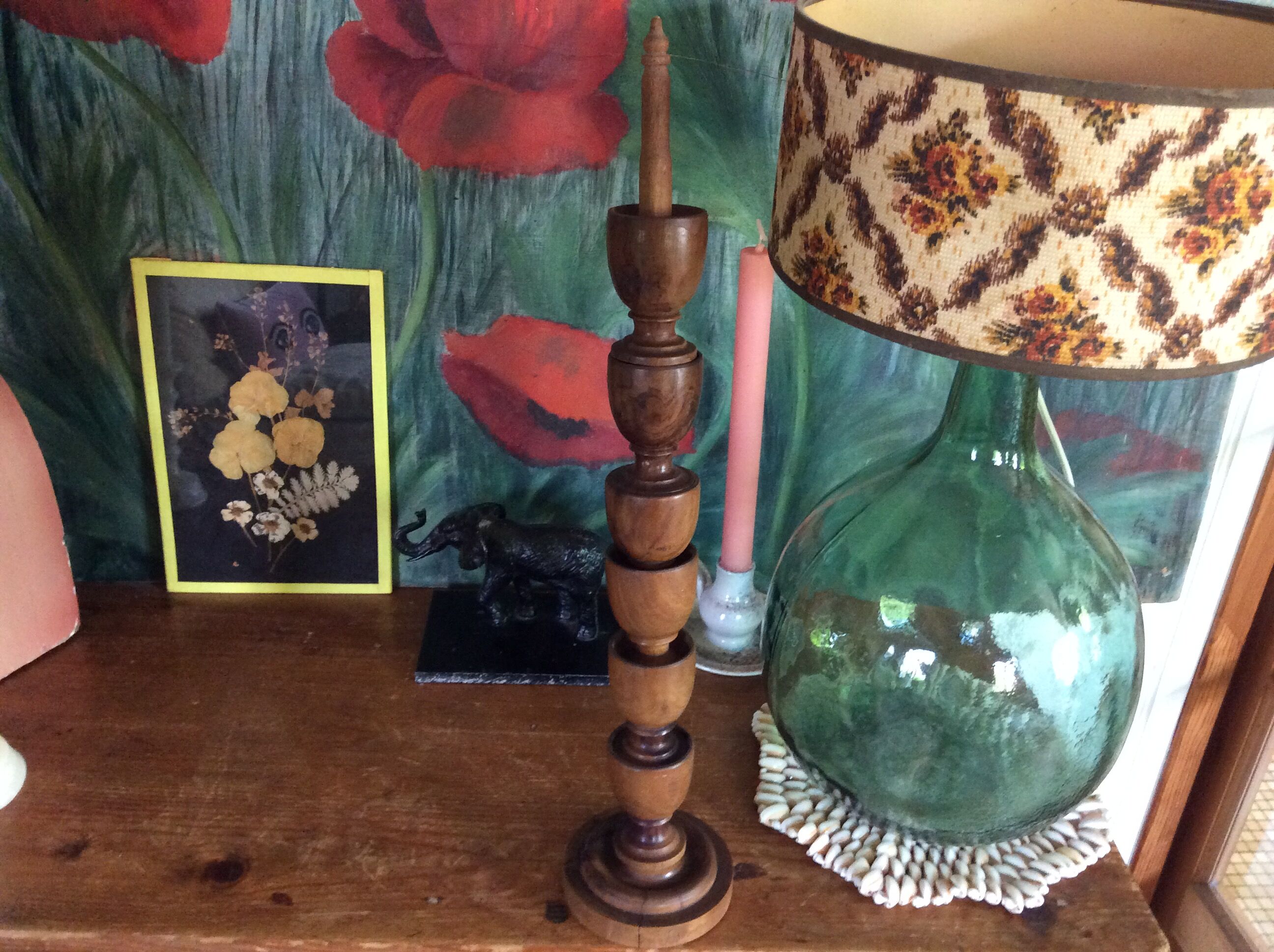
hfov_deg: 56.9
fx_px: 1176
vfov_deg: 44.1
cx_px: 637
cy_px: 476
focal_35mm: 32
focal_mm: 3.3
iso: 320
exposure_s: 1/25
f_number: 2.4
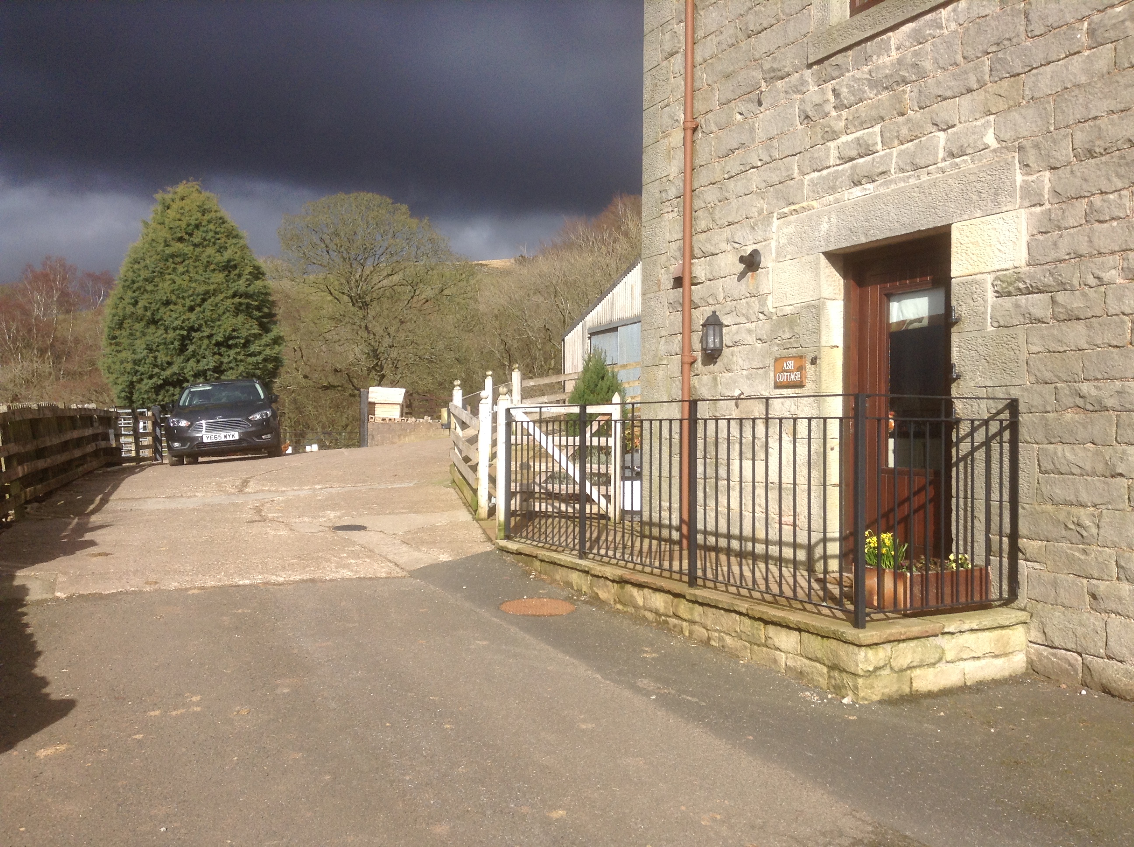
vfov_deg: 42.8
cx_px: 567
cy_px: 424
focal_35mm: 33
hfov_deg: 55.4
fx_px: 1079
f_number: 2.4
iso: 25
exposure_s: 1/852
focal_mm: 3.3
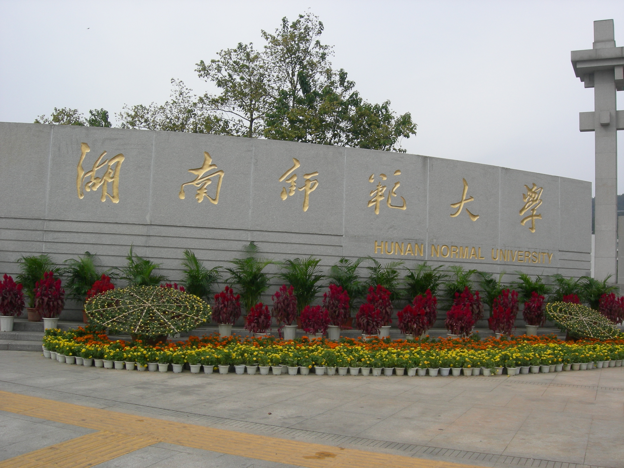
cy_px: 234
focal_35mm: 36
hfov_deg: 51.4
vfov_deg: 39.7
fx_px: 649
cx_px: 312
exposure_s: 1/229
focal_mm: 7.5
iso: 64
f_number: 6
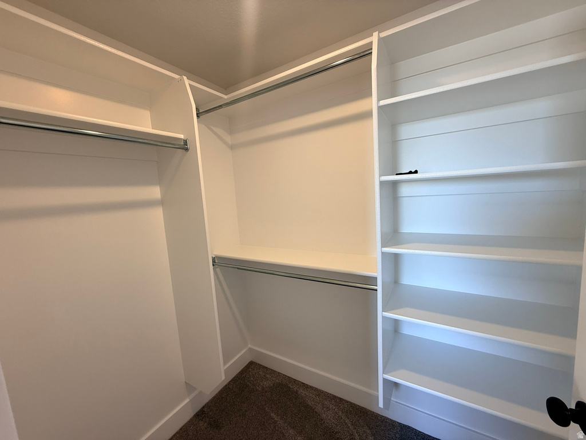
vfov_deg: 85.7
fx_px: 237
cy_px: 220
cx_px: 293
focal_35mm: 14
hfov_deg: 102.1
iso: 80
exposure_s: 1/99
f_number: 2.2
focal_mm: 2.22
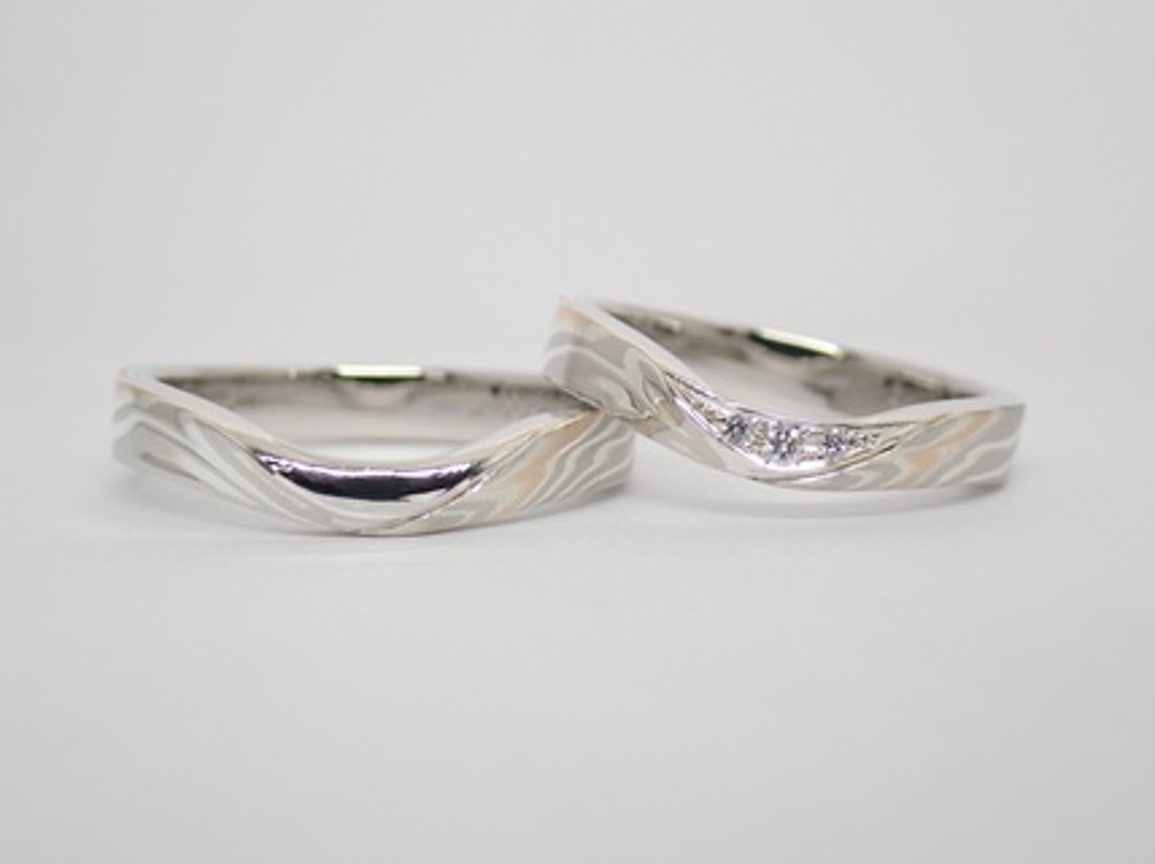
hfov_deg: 24.1
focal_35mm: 81
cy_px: 420
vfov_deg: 18.2
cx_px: 559
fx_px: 2700
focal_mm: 13.65
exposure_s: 1/160
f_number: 4.1
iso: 200
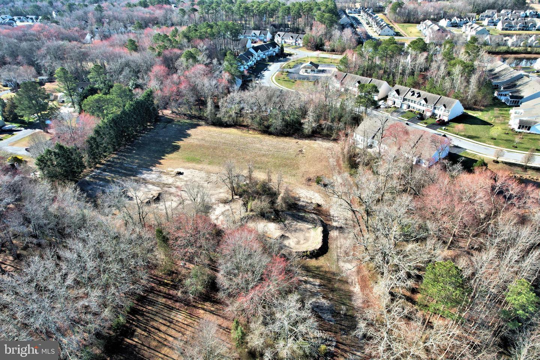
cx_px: 270
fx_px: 330
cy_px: 180
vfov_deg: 57.2
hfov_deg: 78.6
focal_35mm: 22
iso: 200
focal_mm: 8.38
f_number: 2.8
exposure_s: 1/1250
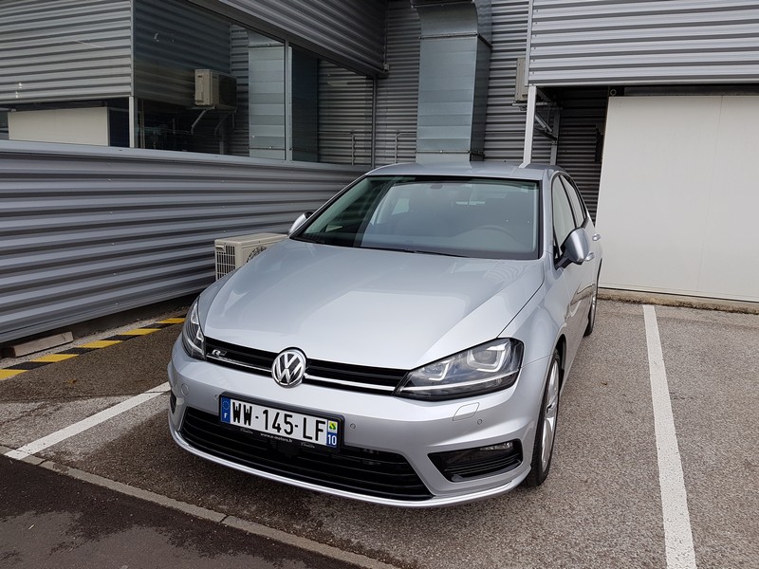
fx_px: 570
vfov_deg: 53.1
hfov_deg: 67.3
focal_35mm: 26
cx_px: 380
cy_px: 284
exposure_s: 1/796
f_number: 1.7
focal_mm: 4.2
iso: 40
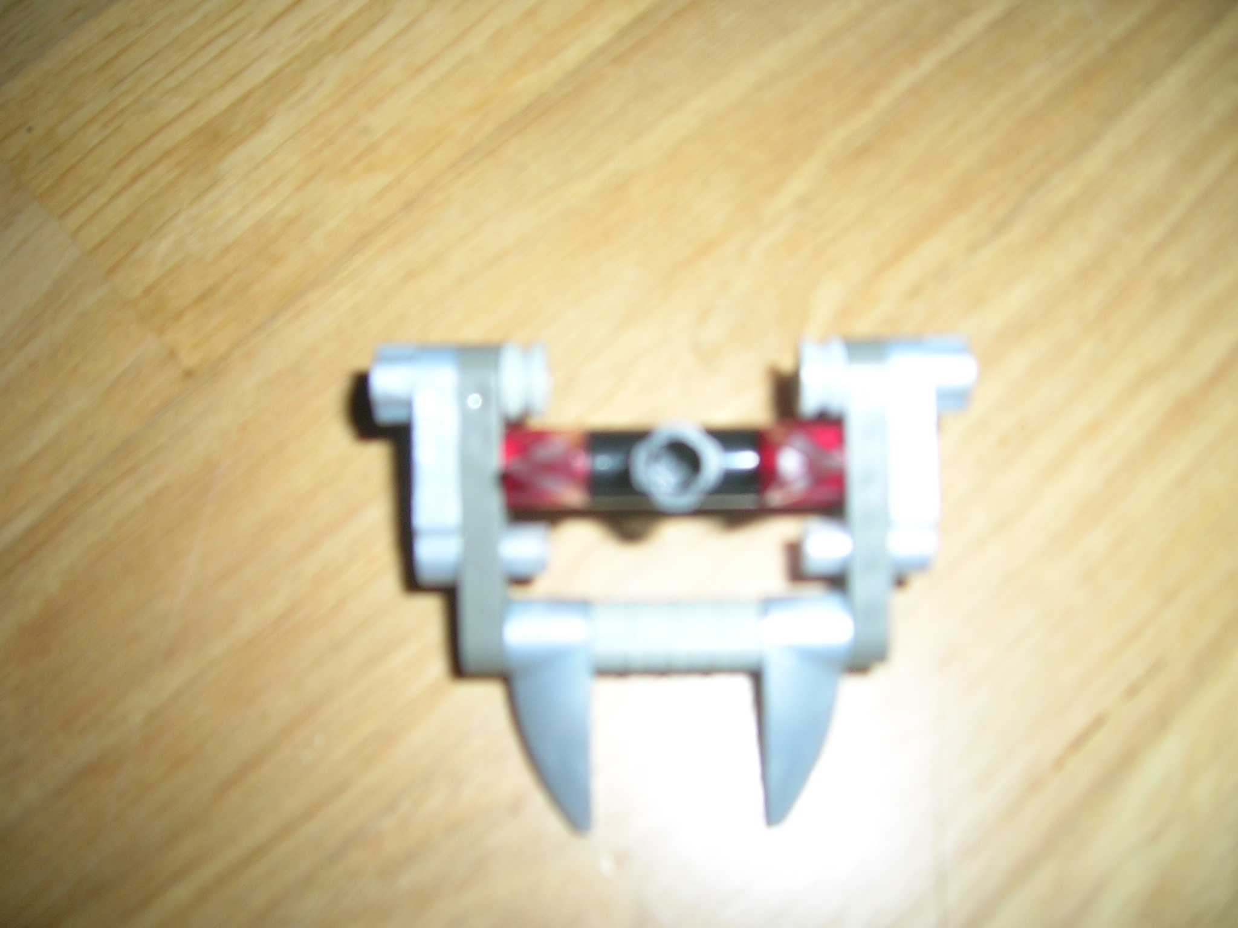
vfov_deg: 40.7
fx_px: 1252
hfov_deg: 52.6
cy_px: 464
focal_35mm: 35
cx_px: 619
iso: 50
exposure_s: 1/60.1
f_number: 2.8
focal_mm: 5.4
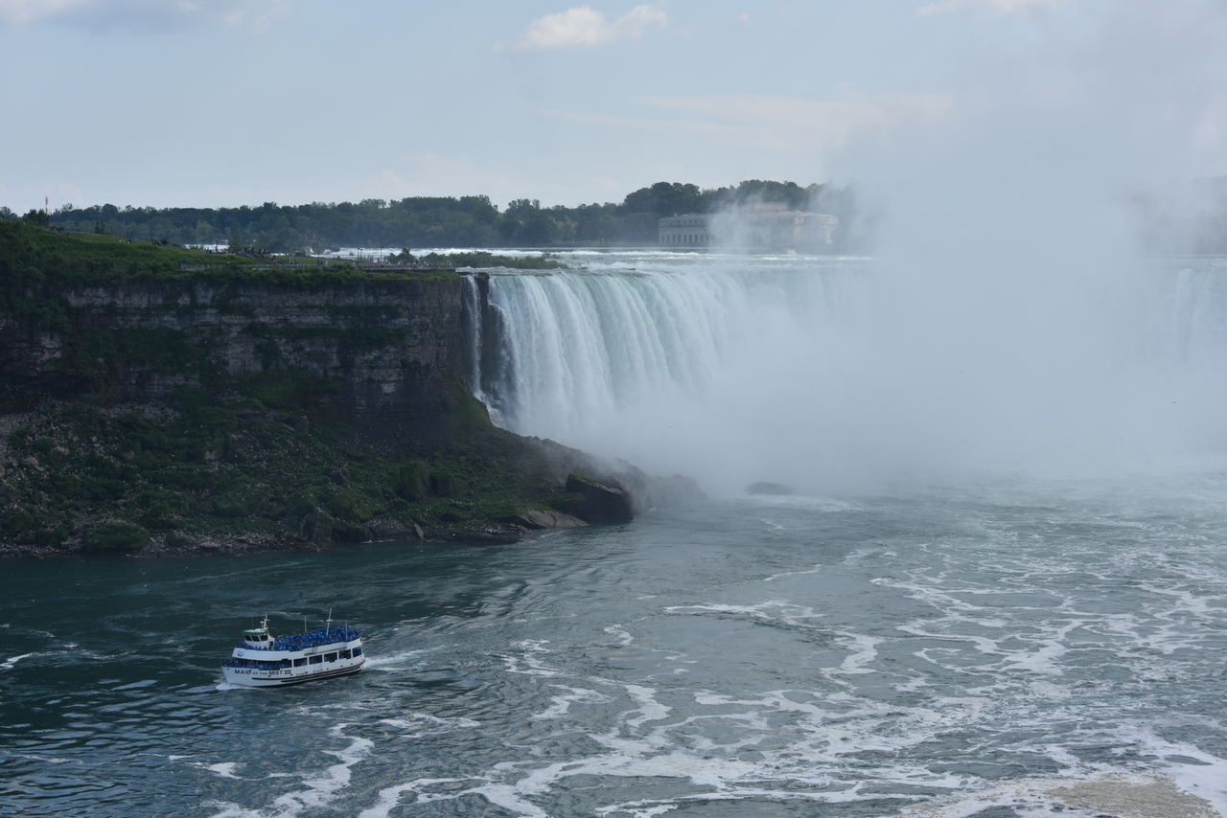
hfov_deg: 31.0
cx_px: 614
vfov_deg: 20.9
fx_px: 2216
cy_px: 409
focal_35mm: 65
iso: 100
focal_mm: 65
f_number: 8
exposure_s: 1/250
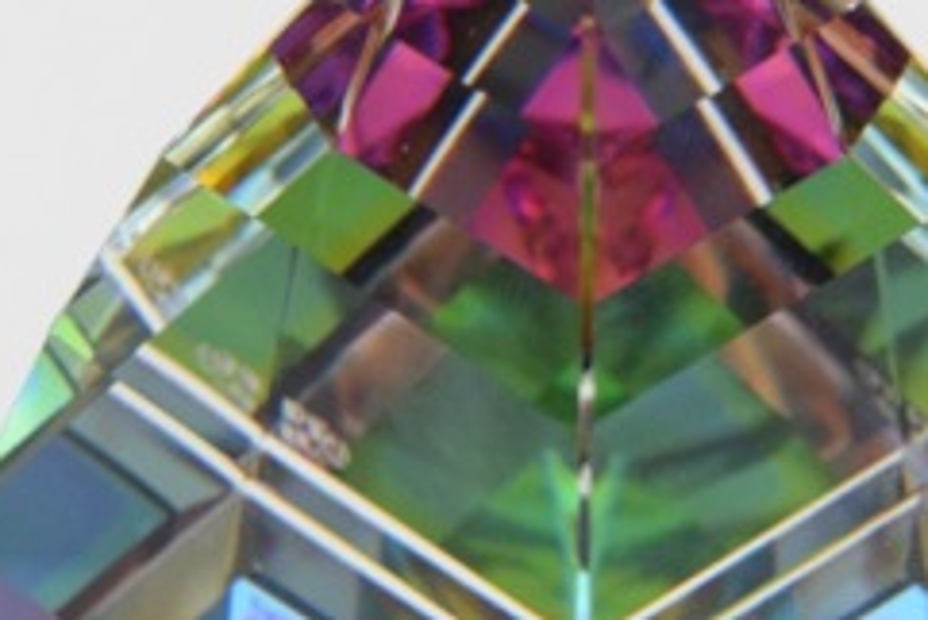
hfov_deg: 6.0
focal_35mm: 342
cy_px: 514
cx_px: 608
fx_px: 8823
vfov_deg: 4.0
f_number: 5.6
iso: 1000
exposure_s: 1/60
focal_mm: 55
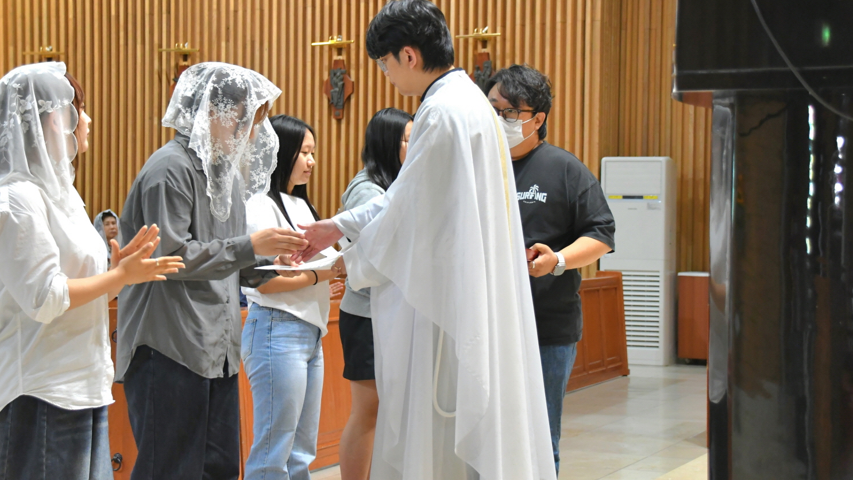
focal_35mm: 73
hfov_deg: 29.0
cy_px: 218
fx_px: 1651
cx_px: 429
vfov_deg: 16.5
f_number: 4.8
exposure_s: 1/125
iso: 2200
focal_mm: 46
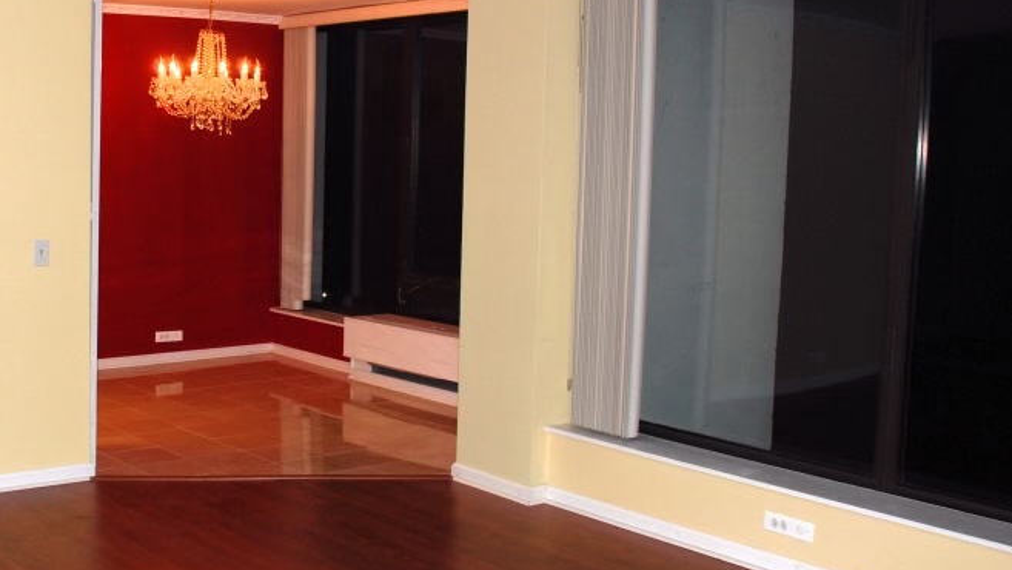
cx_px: 283
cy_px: 273
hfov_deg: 41.1
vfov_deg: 24.4
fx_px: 1315
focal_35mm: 49
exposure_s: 1/60
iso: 200
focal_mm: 20
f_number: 3.8
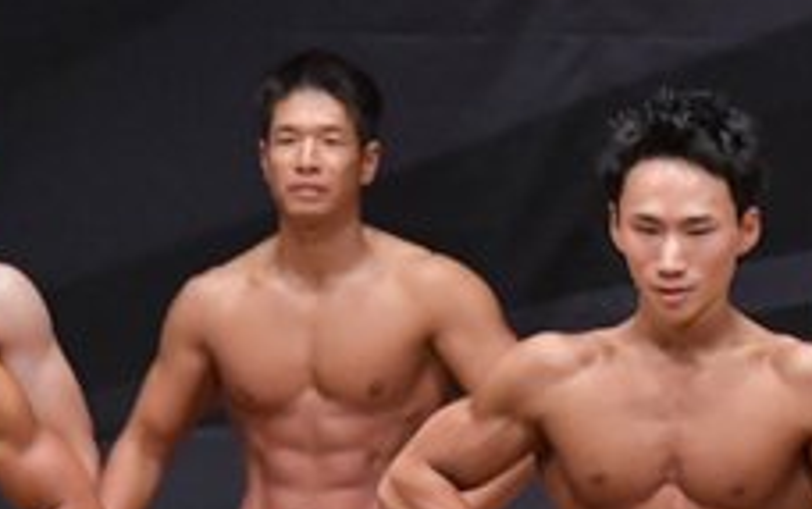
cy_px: 676
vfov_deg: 1.7
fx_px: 17256
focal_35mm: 779
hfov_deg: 2.7
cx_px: 700
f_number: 5.6
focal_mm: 150
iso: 6400
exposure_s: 1/400
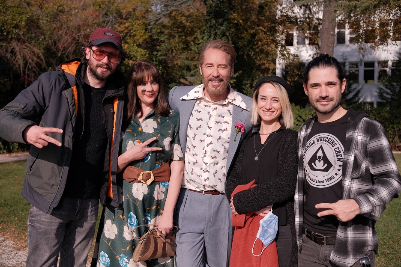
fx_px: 390
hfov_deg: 54.4
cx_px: 200
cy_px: 134
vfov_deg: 37.9
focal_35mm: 35
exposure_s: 1/4000
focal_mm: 23
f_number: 2.8
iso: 250
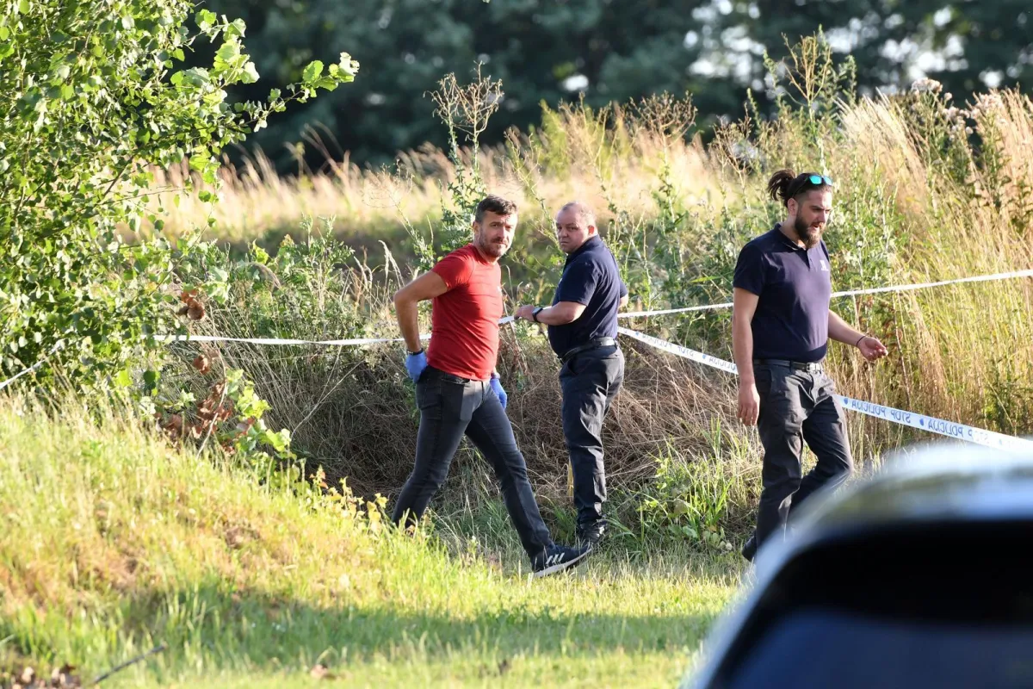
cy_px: 344
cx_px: 516
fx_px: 5738
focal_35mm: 200
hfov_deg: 10.3
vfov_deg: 6.9
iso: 500
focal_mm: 200
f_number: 5
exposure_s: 1/1000
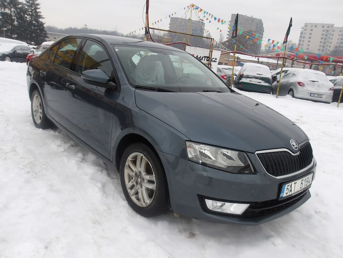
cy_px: 129
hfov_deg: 65.3
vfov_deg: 51.4
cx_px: 172
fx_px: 268
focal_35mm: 27
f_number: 3
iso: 100
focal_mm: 4.9
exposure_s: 1/456
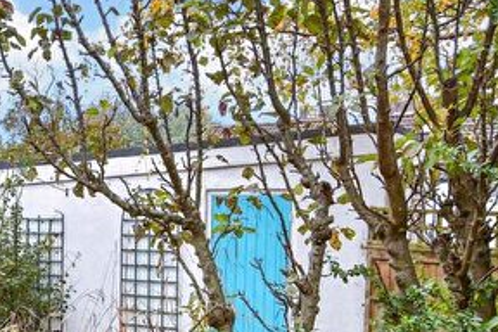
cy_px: 250
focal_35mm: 51
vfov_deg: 26.1
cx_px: 7
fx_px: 705
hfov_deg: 35.4
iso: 200
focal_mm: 14
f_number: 8
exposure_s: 1/40
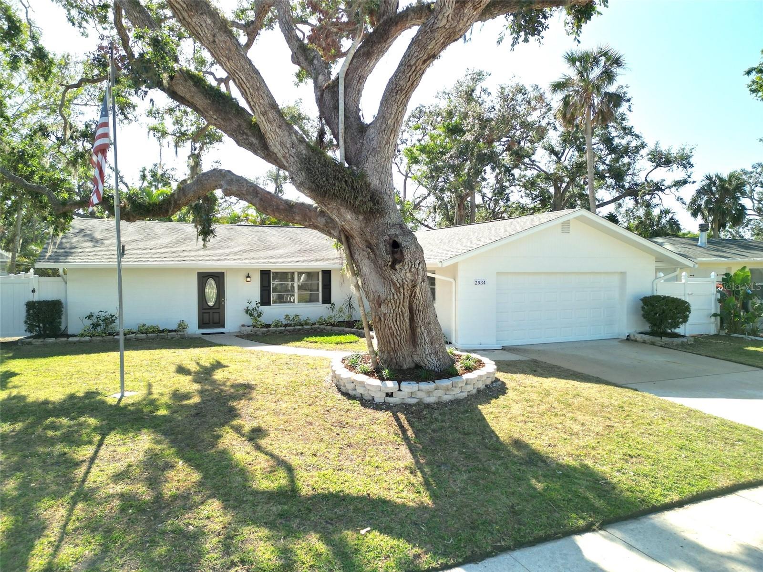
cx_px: 382
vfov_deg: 56.8
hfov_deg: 71.6
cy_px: 286
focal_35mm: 24
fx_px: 529
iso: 100
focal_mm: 6.72
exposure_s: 1/180
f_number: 1.7
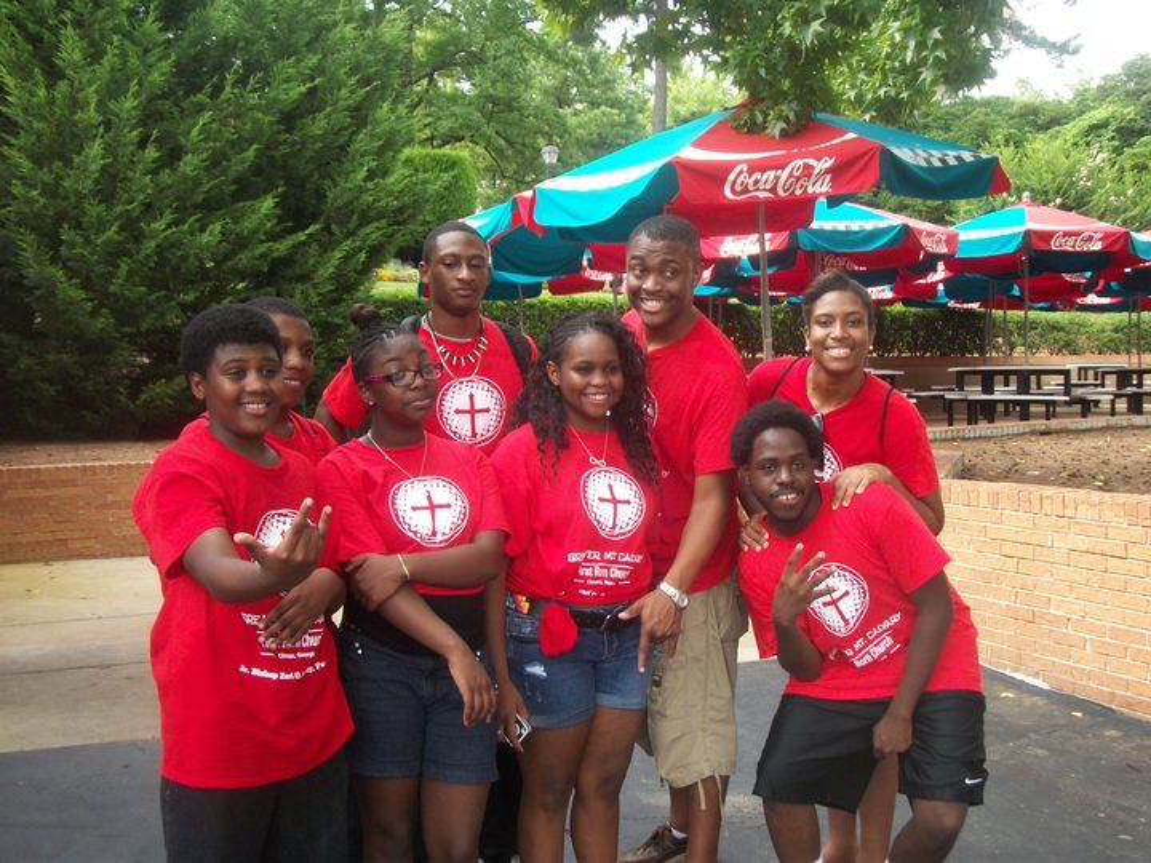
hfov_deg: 46.8
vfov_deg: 36.0
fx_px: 1330
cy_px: 432
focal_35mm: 40
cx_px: 576
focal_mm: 7.1
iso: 144
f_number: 3.2
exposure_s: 1/250
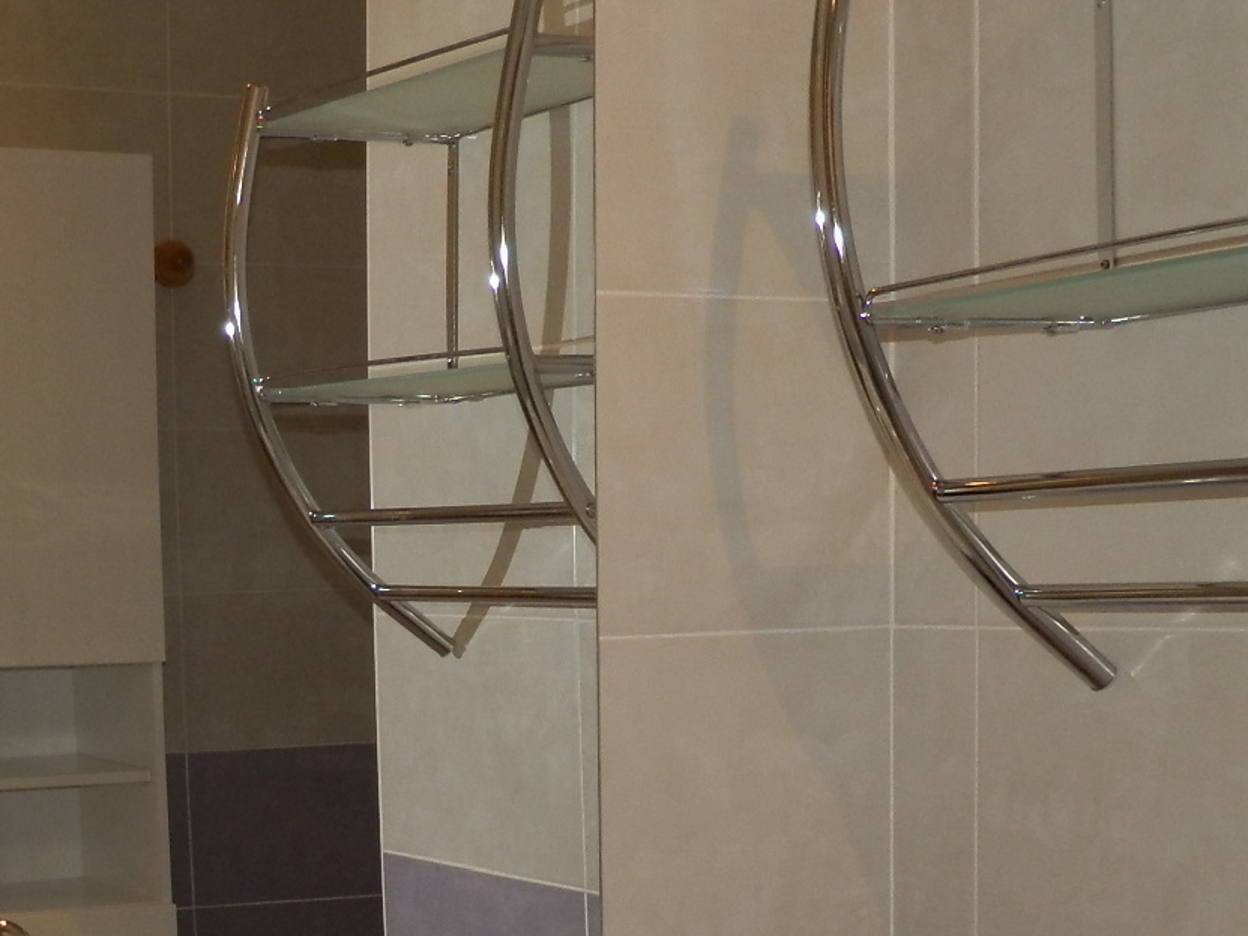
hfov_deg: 27.8
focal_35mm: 69
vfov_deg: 20.8
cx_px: 320
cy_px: 870
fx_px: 2487
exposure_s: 1/30
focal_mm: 5
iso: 100
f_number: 3.3
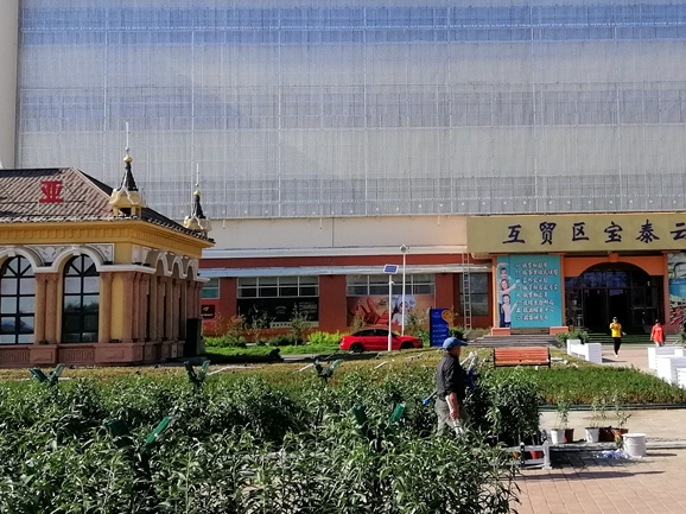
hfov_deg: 33.7
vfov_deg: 26.0
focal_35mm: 56
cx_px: 507
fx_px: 1109
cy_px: 204
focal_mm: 3.81
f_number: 2.2
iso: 50
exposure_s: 1/1221
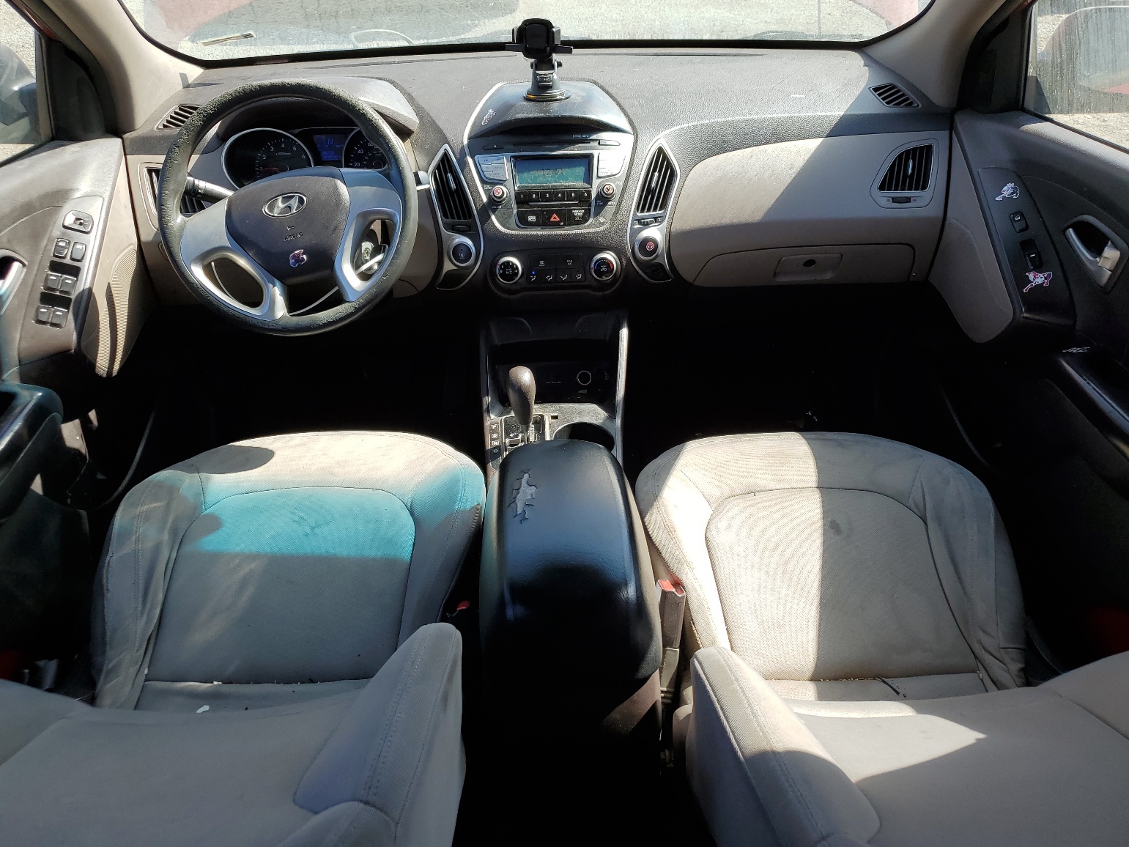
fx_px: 881
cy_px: 413
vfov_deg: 51.4
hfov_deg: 65.3
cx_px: 552
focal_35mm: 27
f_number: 1.5
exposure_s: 1/556
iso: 50
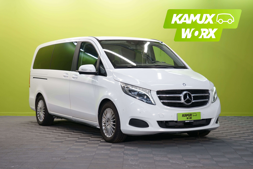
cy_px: 84
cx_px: 126
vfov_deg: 19.5
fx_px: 492
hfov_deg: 28.8
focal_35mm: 70
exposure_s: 1/25
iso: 400
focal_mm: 70
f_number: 5.6
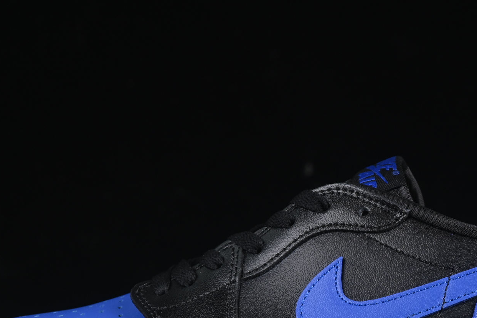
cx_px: 296
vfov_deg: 8.2
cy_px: 221
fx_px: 2226
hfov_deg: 12.2
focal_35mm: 168
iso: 160
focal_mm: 50
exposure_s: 1/60
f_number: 6.3
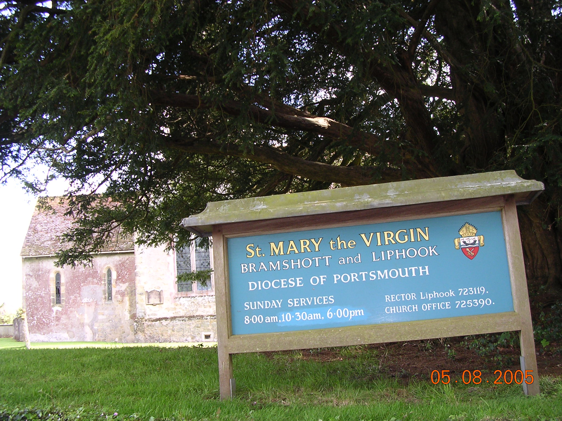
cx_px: 281
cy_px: 210
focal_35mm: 38
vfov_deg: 37.7
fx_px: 617
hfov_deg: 49.0
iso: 100
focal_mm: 5.8
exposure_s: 1/48.6
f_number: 2.8
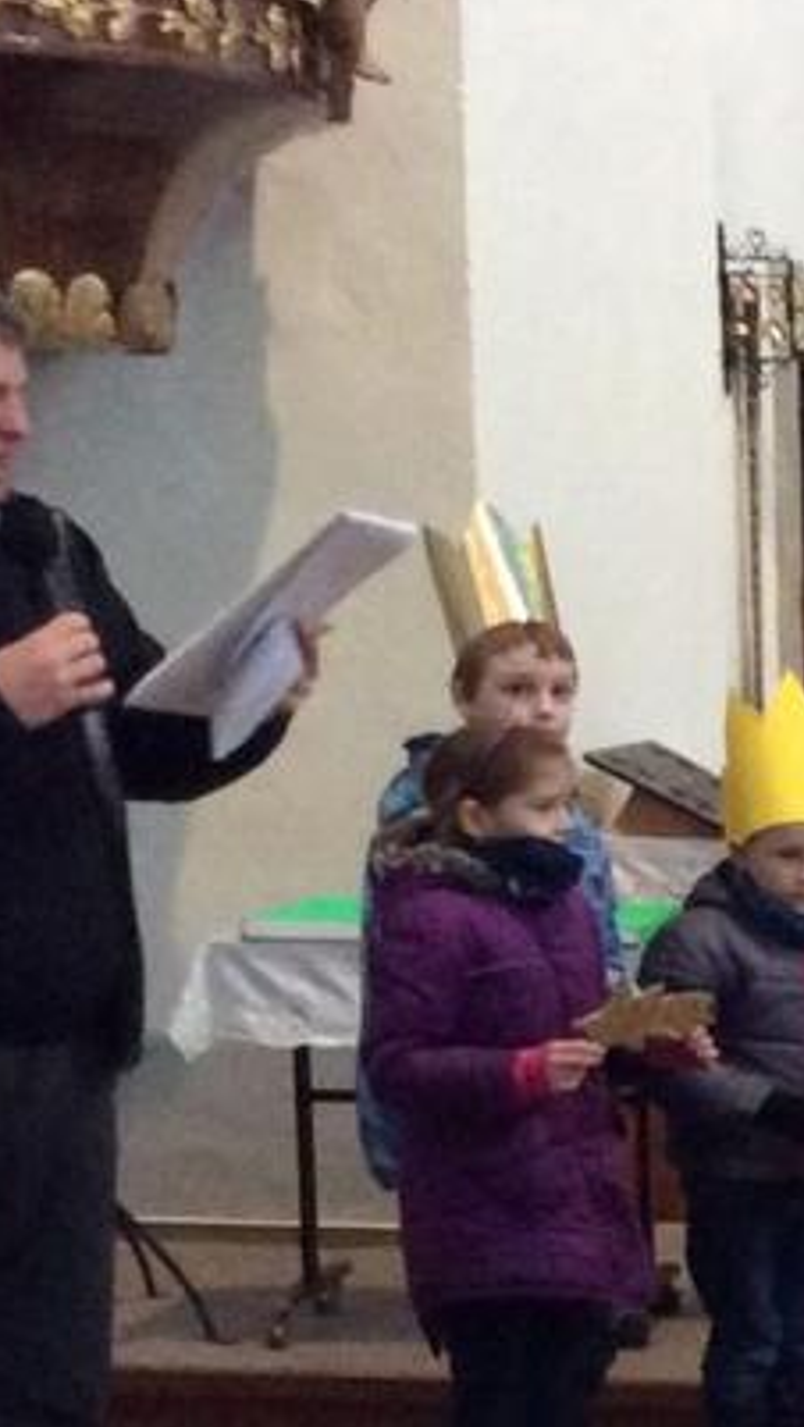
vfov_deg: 18.2
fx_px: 4390
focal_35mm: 116
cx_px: 2053
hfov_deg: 9.2
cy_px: 1240
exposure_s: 1/25
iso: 250
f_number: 2.4
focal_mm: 3.3
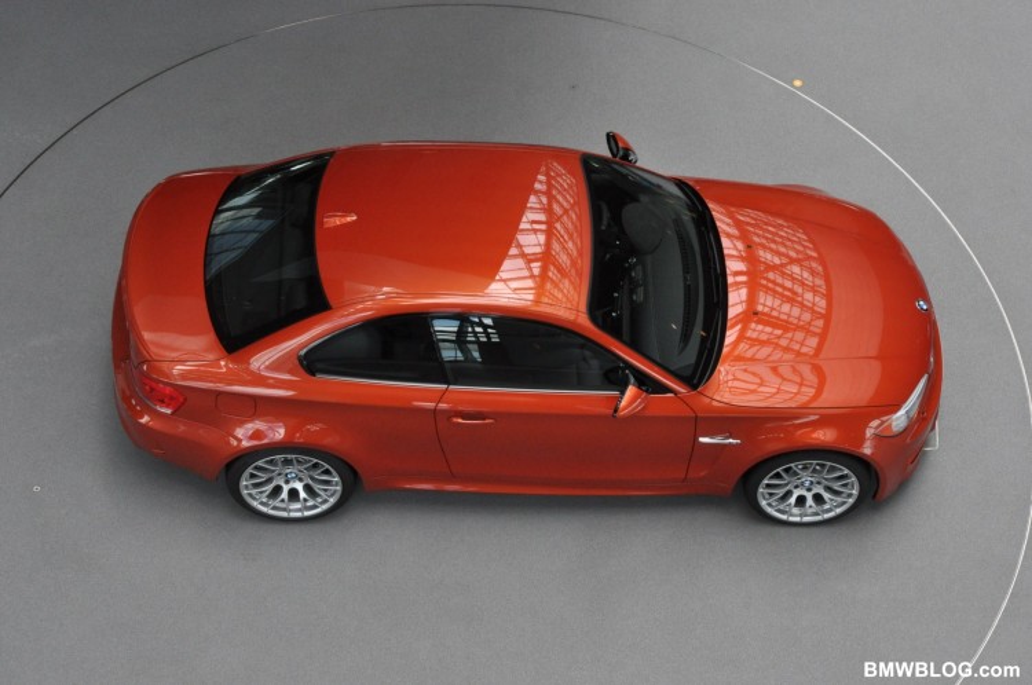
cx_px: 516
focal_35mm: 93
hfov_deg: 21.9
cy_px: 342
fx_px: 2663
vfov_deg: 14.7
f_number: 22
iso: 1000
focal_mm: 62
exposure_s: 1/30
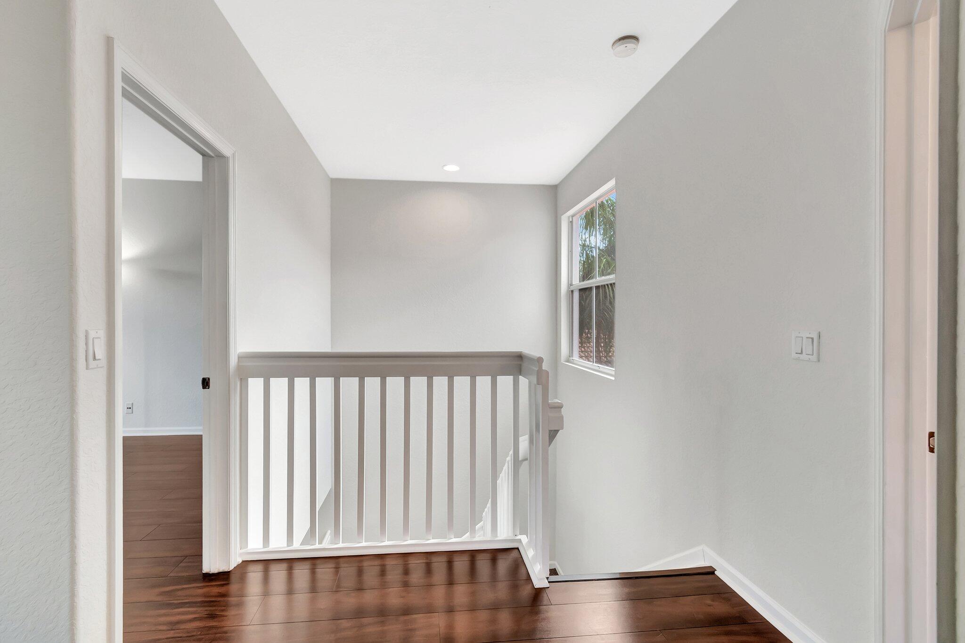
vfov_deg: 77.3
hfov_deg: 100.4
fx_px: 402
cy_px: 322
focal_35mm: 15
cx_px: 482
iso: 1000
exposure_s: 1/50
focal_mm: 10
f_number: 8
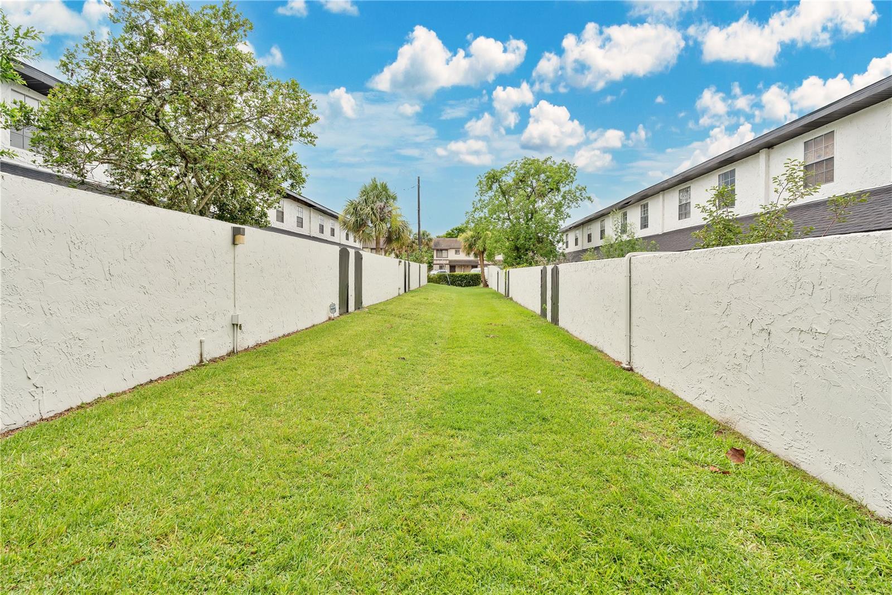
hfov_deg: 96.7
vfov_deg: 73.7
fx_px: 396
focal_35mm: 16
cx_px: 446
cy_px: 298
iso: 100
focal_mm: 16
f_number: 8
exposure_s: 1/320
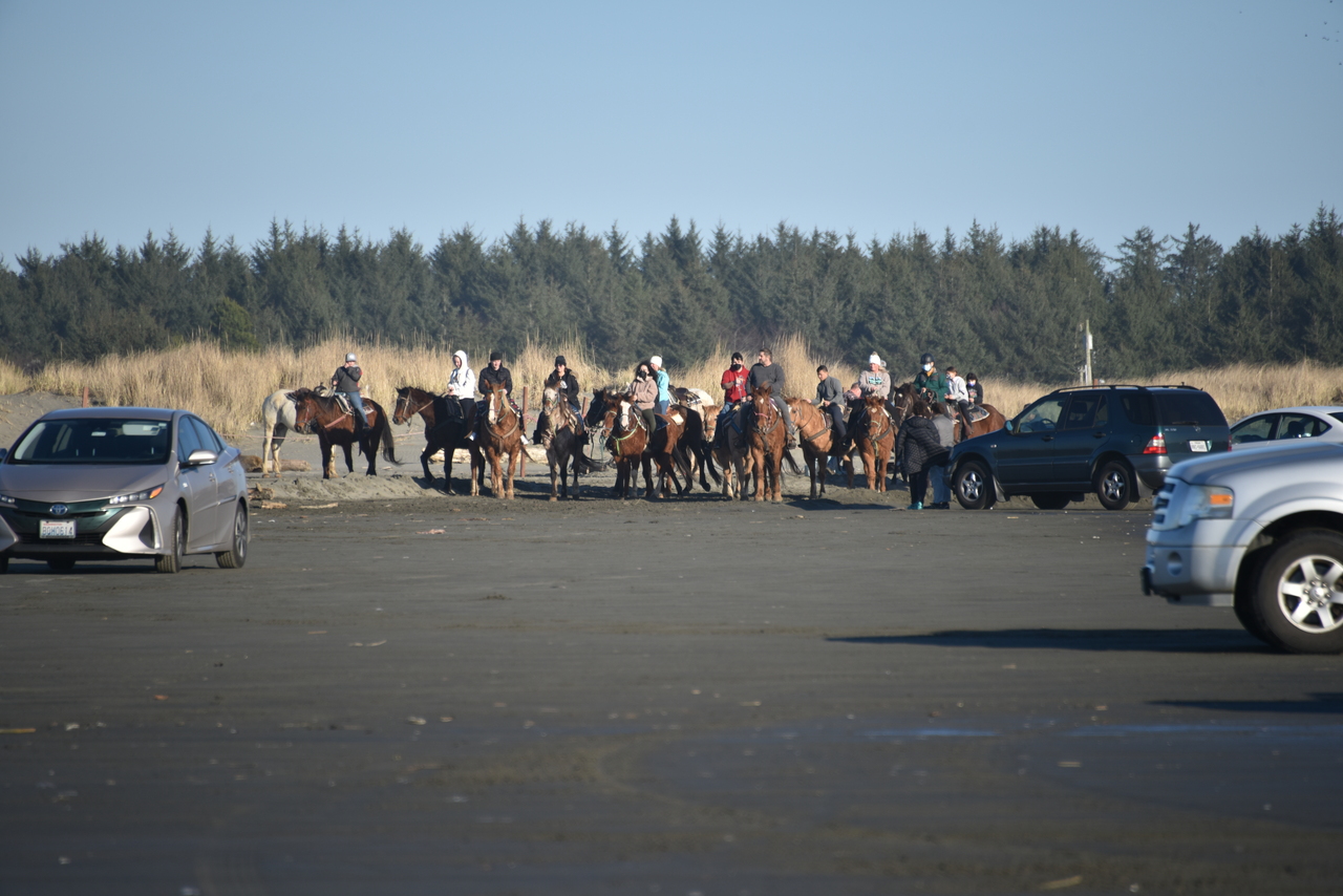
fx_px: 11193
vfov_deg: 4.6
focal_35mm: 300
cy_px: 448
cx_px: 672
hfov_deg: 6.9
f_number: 5.6
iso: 140
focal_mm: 300
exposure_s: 1/640
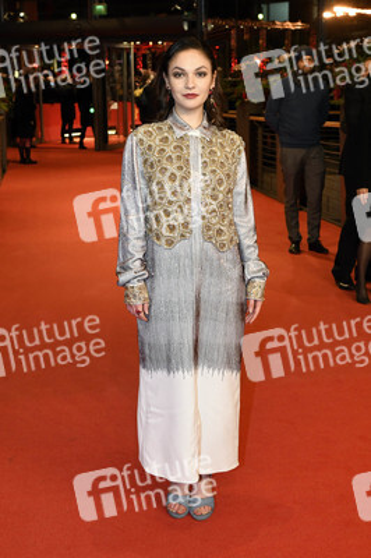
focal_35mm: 48
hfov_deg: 28.0
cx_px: 186
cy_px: 279
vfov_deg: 41.1
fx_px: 743
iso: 1600
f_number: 5
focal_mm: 32
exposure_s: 1/200
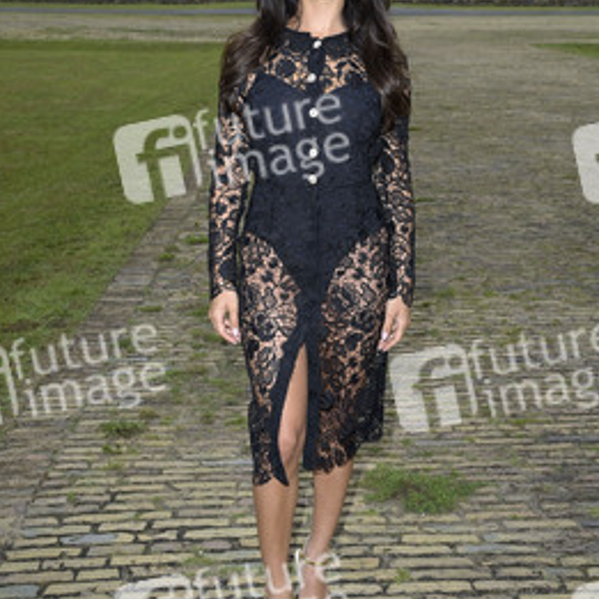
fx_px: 1018
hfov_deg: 32.8
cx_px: 298
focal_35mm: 52
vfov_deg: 32.8
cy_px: 264
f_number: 9
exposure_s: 1/200
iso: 500
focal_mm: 40
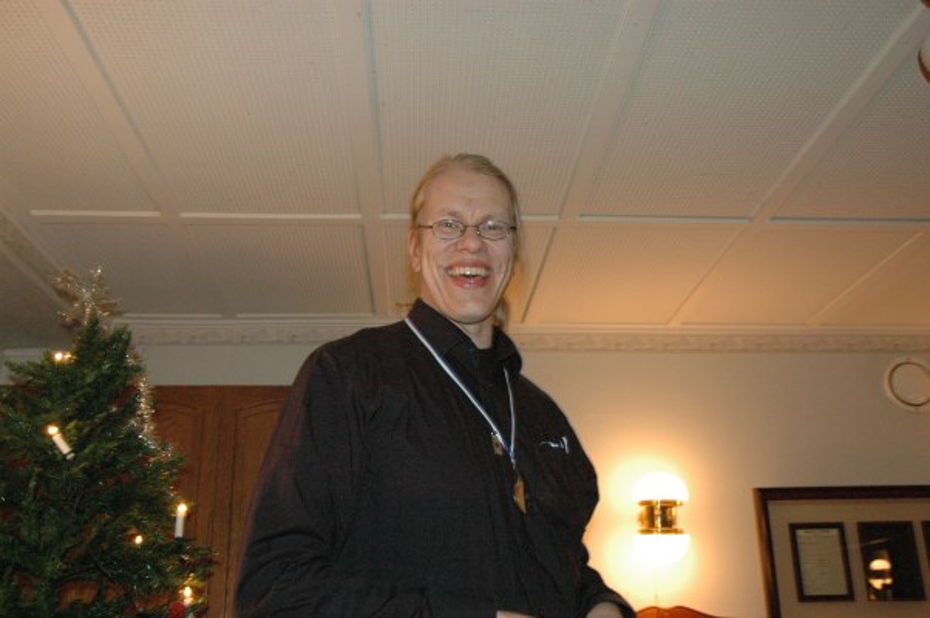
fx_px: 929
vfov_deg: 36.8
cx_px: 465
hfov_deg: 53.2
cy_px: 309
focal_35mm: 36
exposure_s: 1/80
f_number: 5
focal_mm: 24
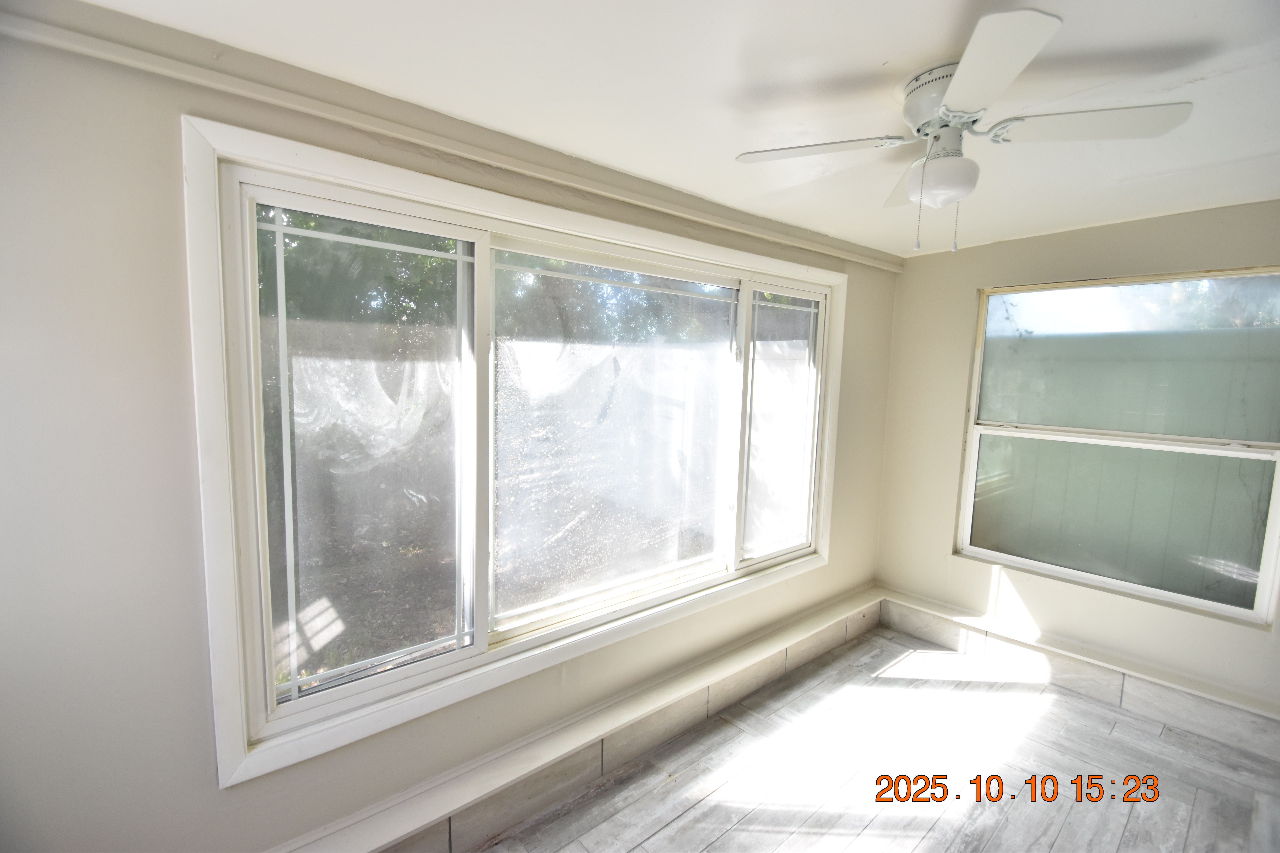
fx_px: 533
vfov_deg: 77.3
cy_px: 426
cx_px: 640
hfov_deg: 100.4
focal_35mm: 15
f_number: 3.5
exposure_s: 1/500
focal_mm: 10
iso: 800
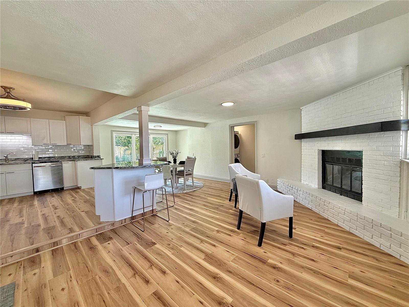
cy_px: 154
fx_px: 165
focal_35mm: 14
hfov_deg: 102.1
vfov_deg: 85.7
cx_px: 204
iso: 80
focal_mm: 2.22
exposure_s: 1/120
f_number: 2.2
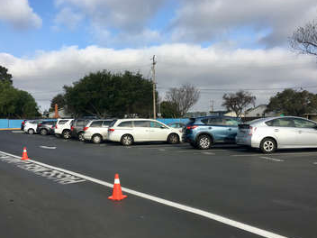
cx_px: 150
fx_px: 302
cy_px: 125
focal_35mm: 33
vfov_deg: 42.9
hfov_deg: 55.3
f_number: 2.2
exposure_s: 1/1326
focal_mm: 4.15
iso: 25
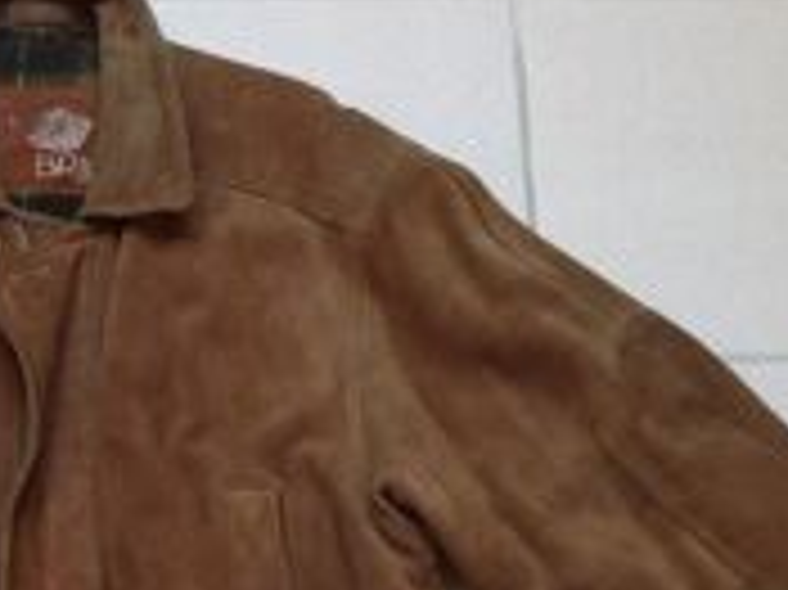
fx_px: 2184
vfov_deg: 15.1
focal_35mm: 96
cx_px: 86
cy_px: 619
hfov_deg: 20.1
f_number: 2.4
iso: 80
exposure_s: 1/15
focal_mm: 4.28
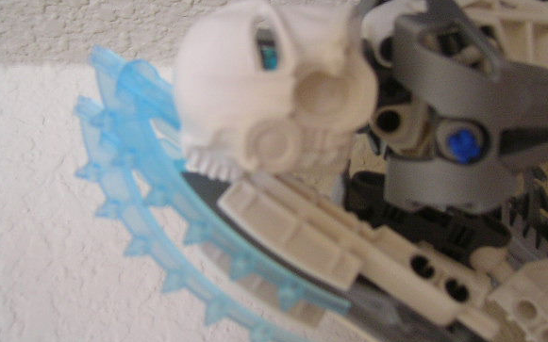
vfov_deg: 30.4
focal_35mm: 42
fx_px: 627
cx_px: 299
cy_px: 134
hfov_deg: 47.1
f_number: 2.8
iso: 100
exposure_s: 1/14.9
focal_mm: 5.6
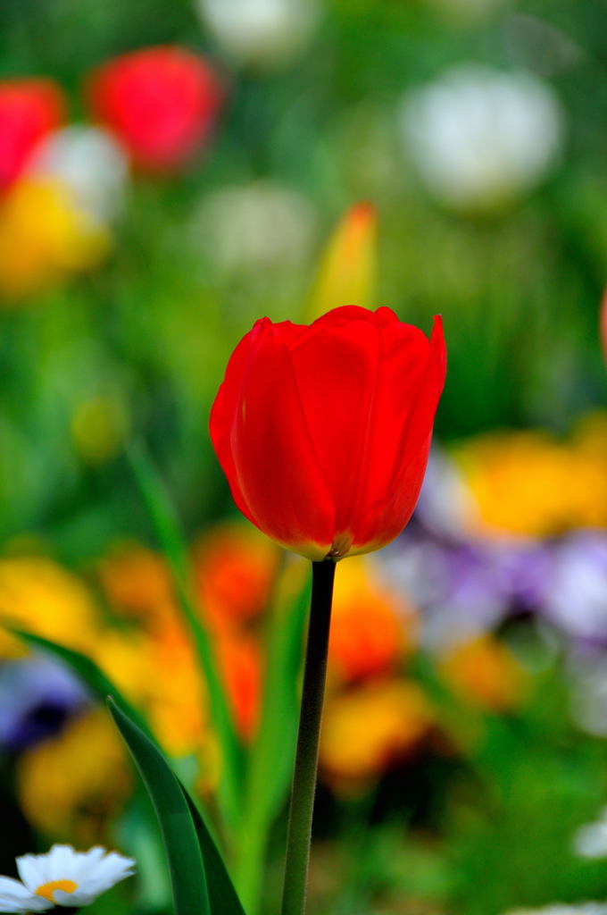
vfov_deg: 6.9
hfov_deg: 4.6
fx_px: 7608
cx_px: 304
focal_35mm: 300
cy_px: 458
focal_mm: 200
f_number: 5.6
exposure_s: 1/640
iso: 200
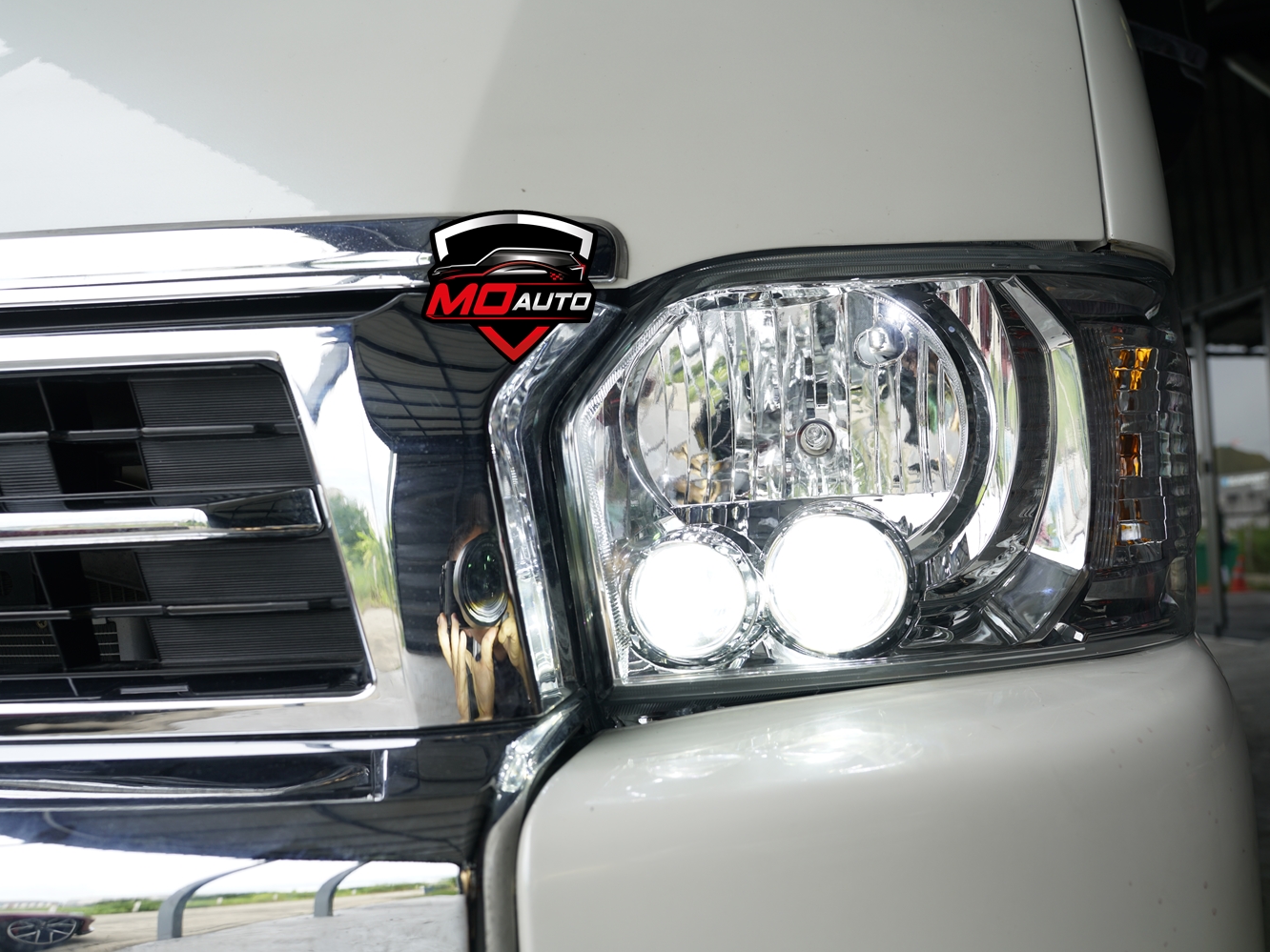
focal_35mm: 26
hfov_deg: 67.1
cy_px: 476
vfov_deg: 53.1
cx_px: 699
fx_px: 954
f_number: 5
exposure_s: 1/100
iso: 100
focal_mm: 24
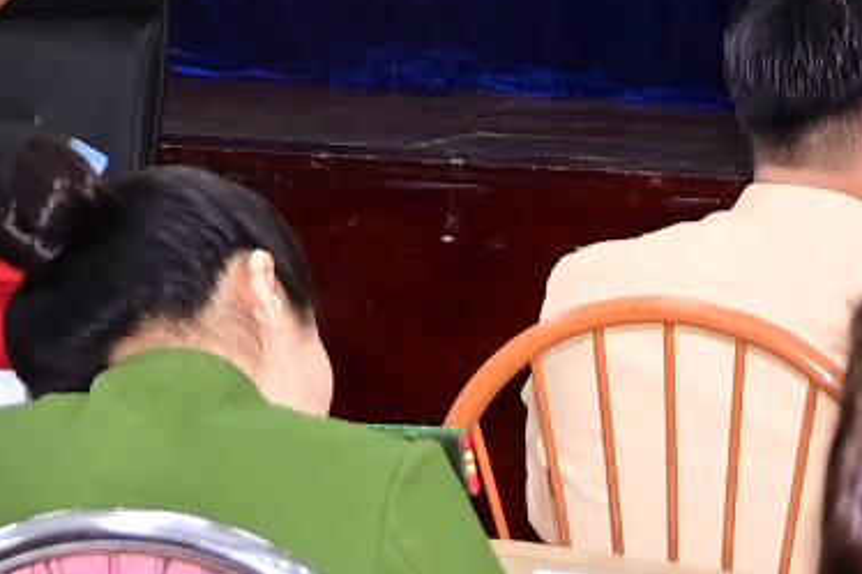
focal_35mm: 237
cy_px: -383
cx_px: -795
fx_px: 5672
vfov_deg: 5.7
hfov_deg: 8.3
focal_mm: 30
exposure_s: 1/200
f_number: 4.2
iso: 1250
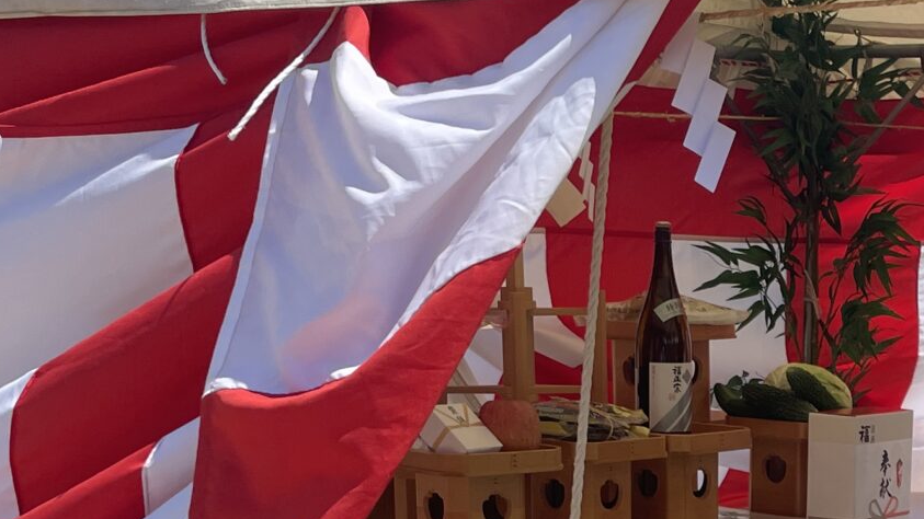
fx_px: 2107
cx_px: 924
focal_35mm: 86
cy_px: 672
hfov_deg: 23.7
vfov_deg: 13.5
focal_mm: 4.2
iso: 32
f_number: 1.6
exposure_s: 1/2959
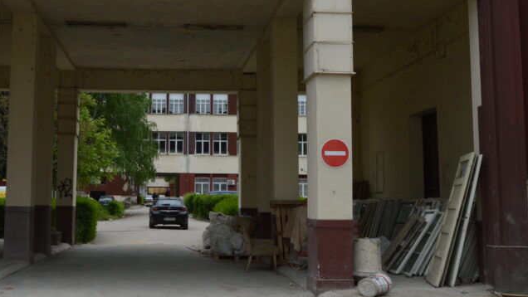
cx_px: 177
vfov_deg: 23.0
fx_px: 725
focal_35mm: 52
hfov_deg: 39.6
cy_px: 90
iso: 800
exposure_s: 1/640
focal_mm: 23
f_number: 13
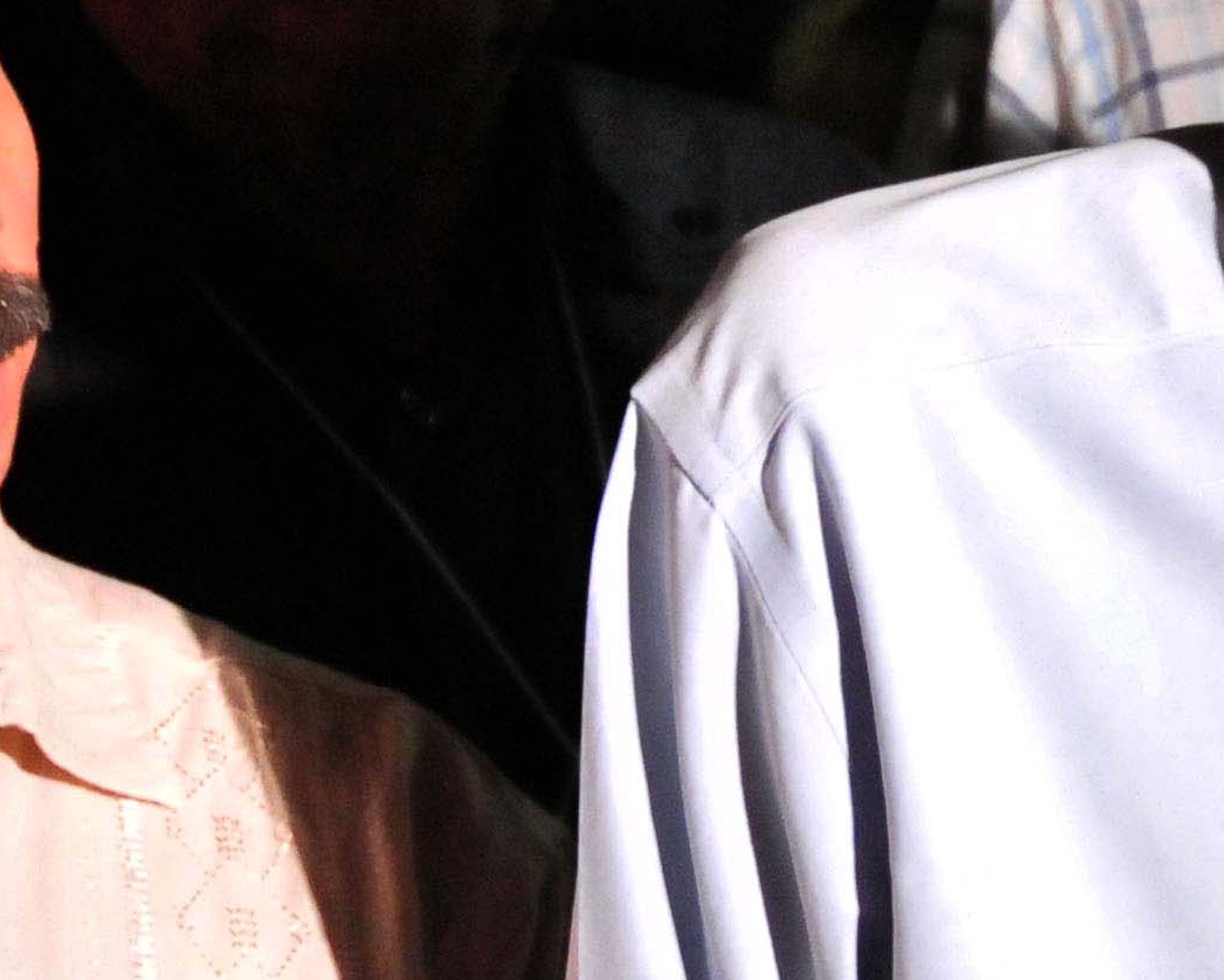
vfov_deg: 4.3
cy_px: 383
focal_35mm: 360
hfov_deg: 5.4
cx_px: 1185
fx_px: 13045
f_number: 4.8
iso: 4000
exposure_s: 1/40
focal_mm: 62
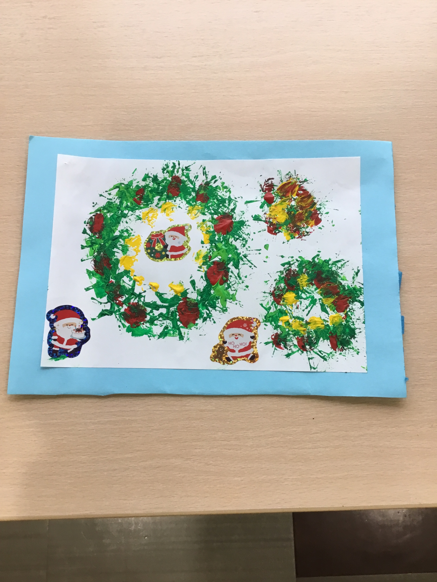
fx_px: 522
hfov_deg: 45.4
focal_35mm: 31
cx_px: 218
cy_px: 291
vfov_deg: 58.4
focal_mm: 3.3
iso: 32
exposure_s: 1/30
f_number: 2.4
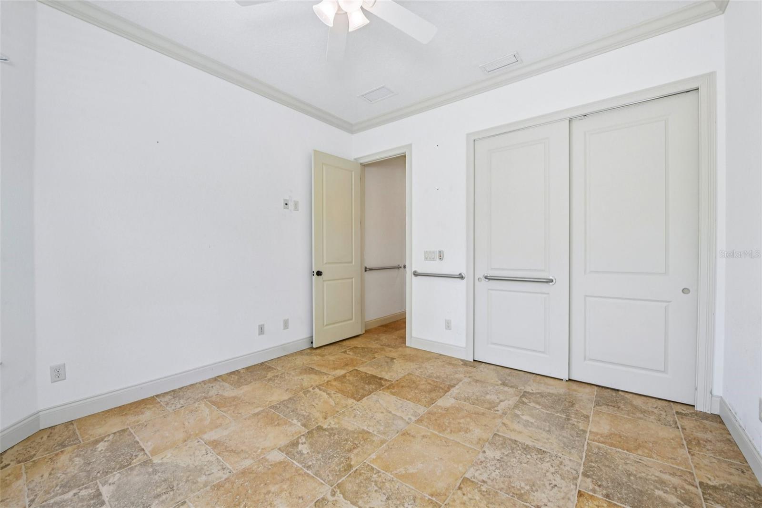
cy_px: 254
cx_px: 381
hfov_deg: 104.3
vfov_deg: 81.2
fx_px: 296
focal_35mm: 14
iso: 400
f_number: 8
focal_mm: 14
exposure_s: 1/25
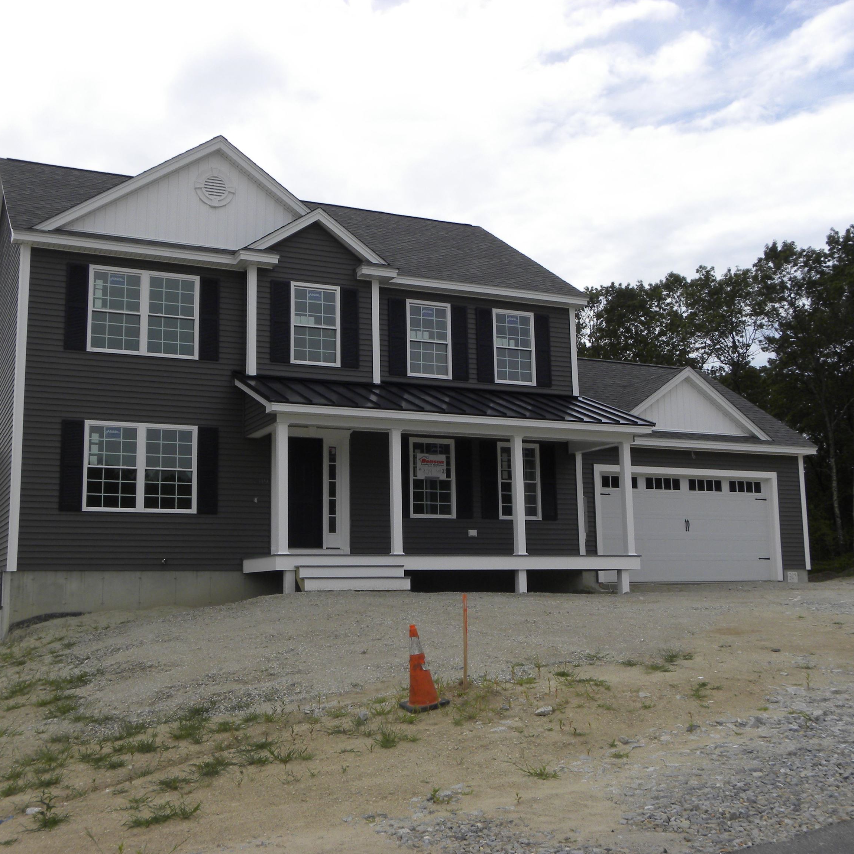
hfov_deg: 42.8
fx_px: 1089
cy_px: 427
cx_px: 395
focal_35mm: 39
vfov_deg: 42.8
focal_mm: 5.9
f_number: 5.6
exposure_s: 1/390
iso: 64
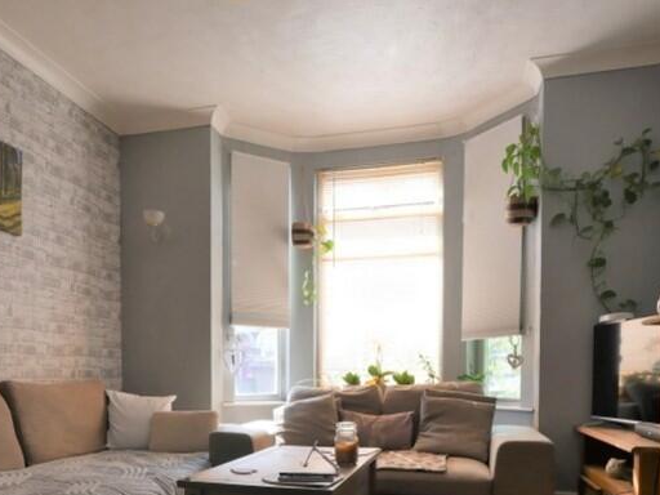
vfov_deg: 47.2
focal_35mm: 28
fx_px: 534
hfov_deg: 63.2
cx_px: 291
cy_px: 391
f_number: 4
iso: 200
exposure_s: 1/125
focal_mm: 7
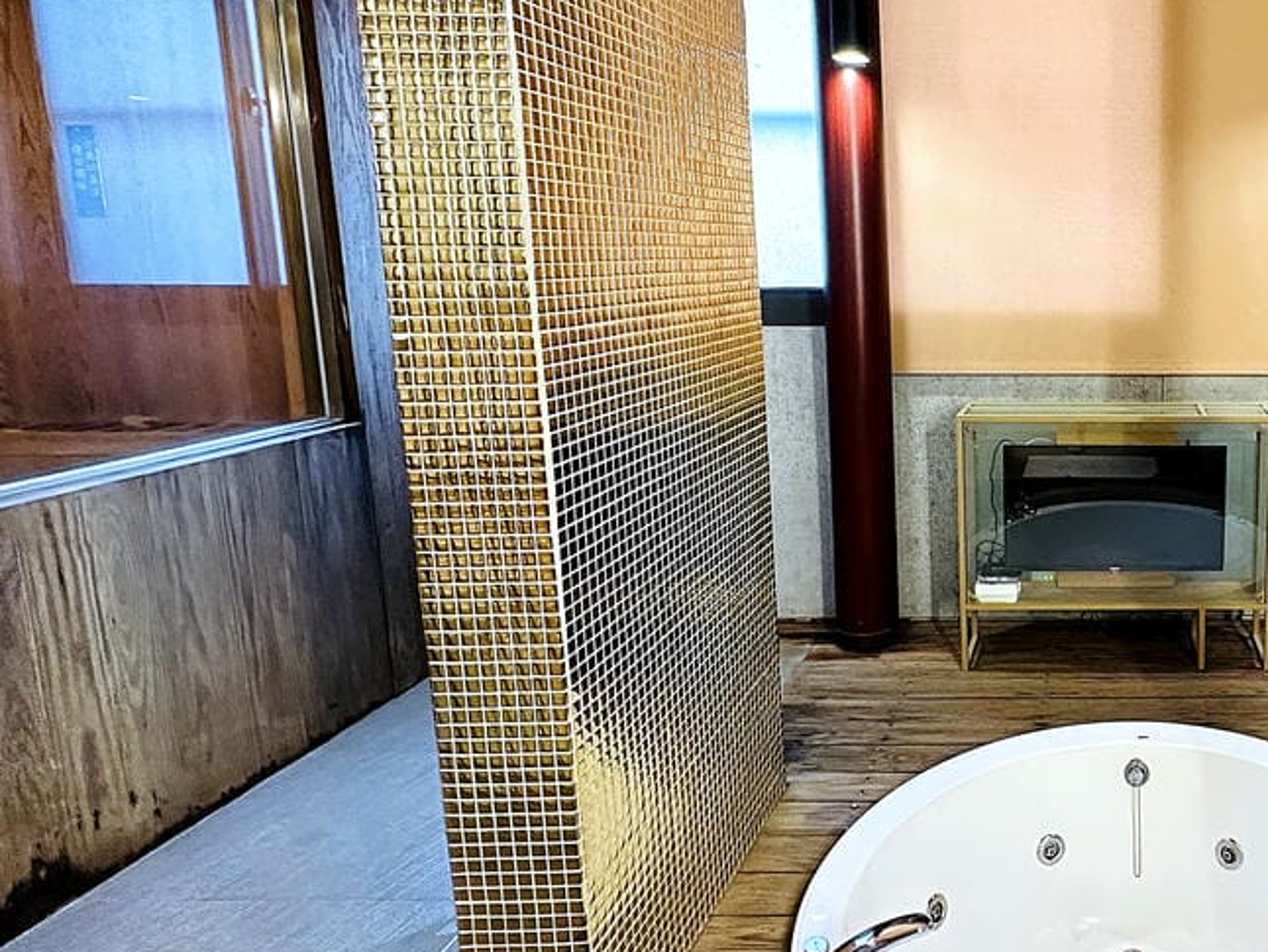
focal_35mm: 26
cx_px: 1131
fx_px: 953
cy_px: 387
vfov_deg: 52.8
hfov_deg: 58.1
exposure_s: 1/60
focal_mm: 2.22
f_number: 2.2
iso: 640
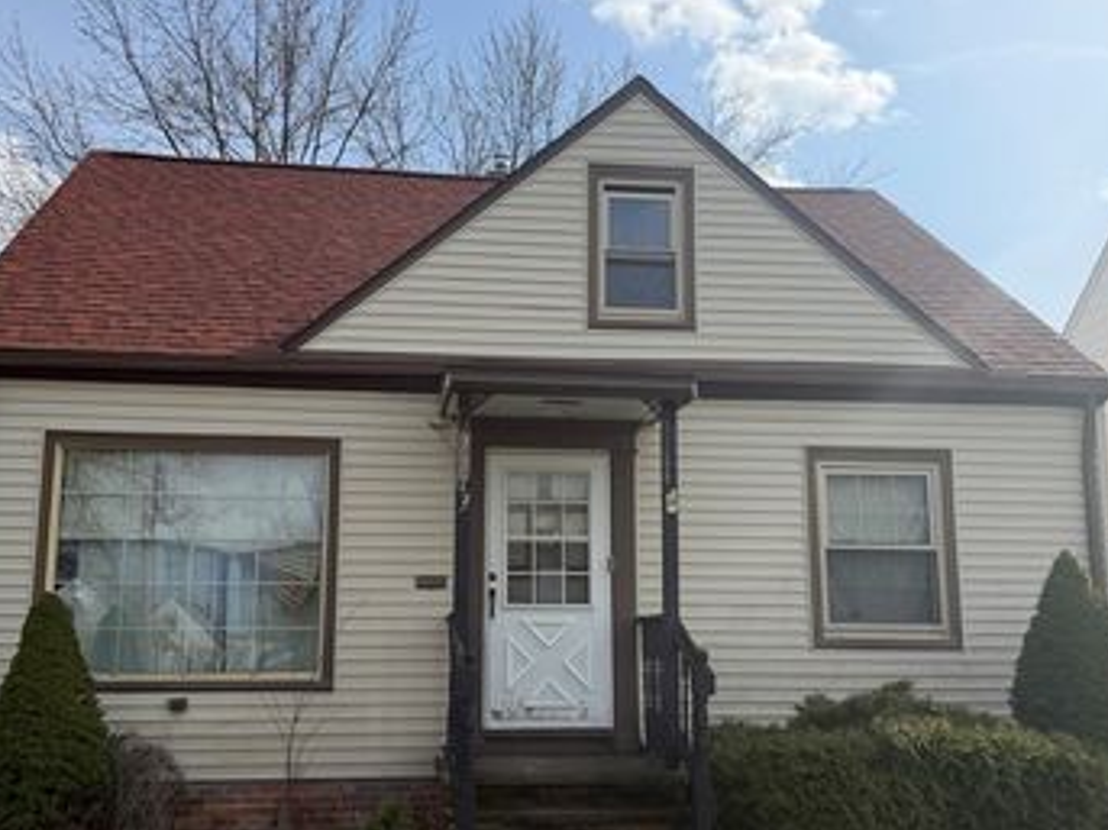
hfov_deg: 52.6
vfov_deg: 40.6
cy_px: 460
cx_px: 517
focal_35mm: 35
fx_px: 1120
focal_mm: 6.76
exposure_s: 1/6711
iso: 100
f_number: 1.78
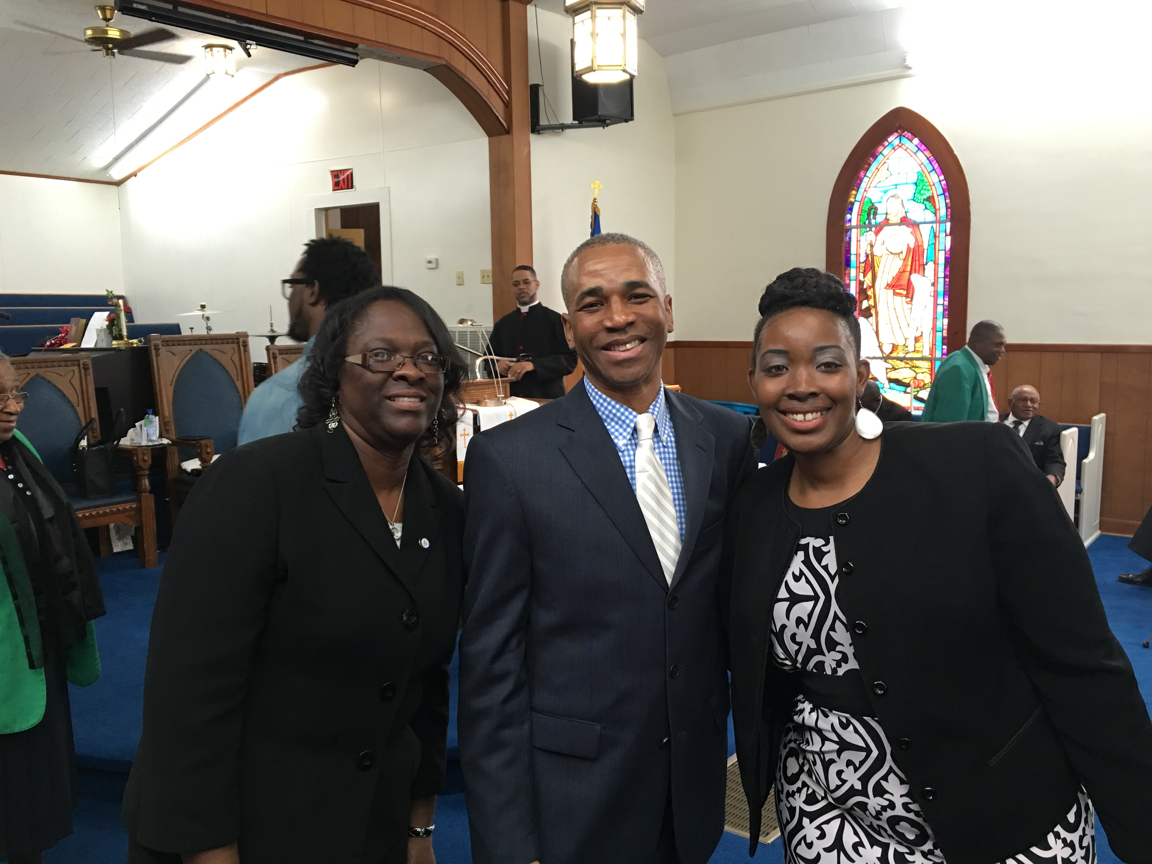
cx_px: 576
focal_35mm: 29
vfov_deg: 48.2
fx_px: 965
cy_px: 432
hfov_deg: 61.7
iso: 64
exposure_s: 1/15
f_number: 2.2
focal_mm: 4.15
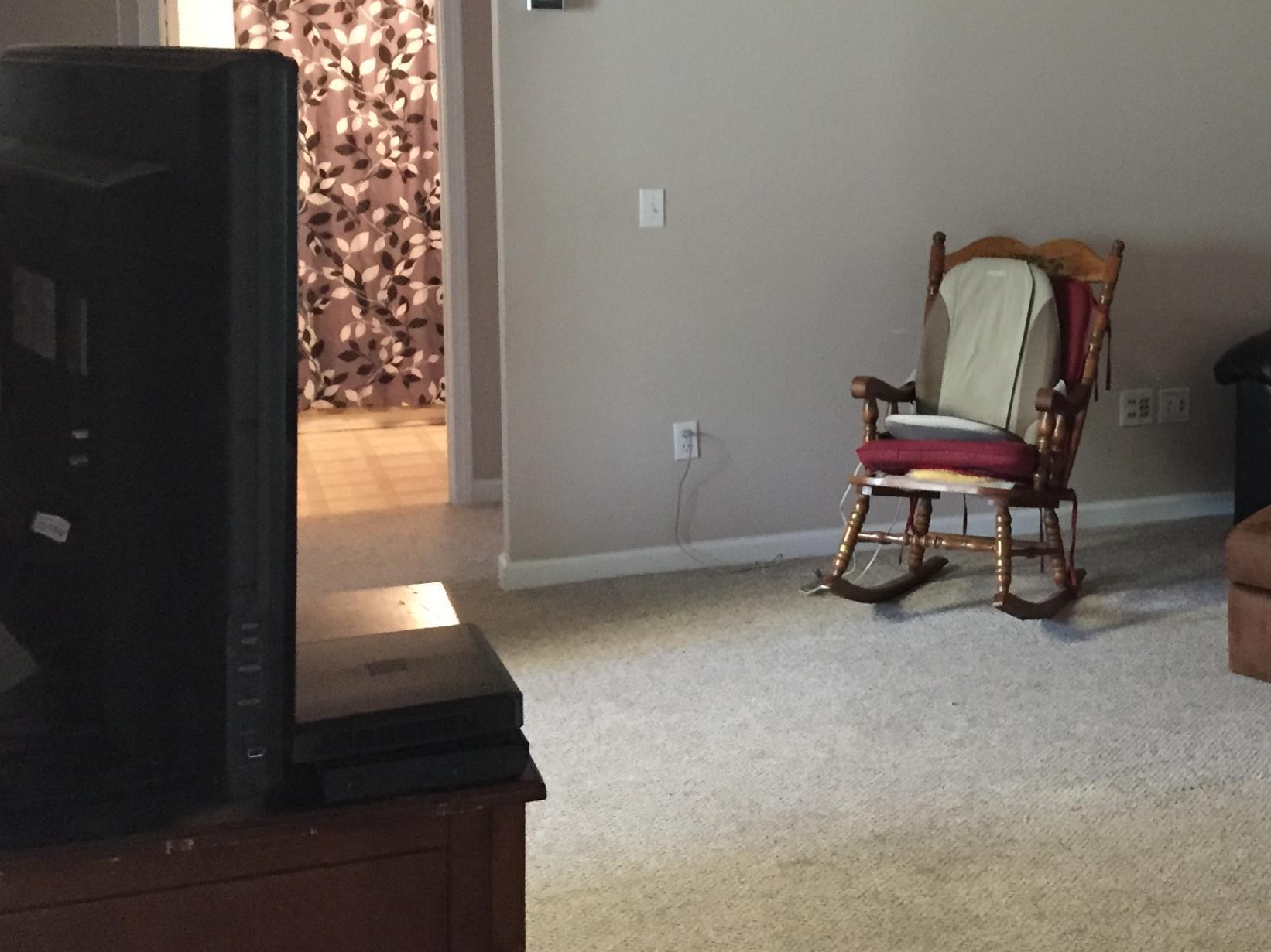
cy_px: 275
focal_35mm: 53
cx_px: 1135
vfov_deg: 27.3
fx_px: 1946
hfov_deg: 34.3
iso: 320
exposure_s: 1/15
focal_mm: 4.15
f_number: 2.2
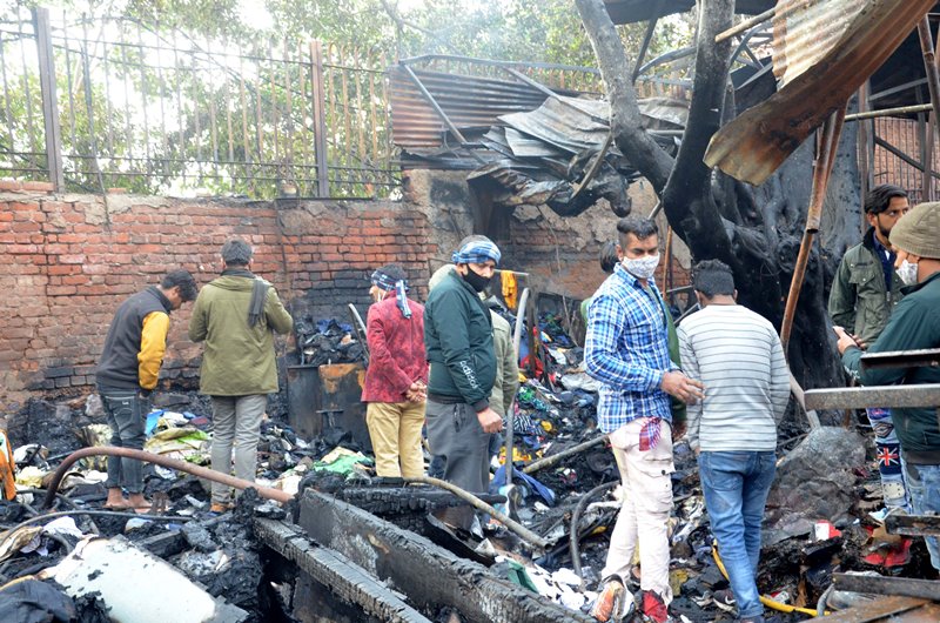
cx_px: 470
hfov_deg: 46.5
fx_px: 1094
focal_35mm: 42
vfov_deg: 31.8
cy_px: 312
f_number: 7.1
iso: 1800
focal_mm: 28
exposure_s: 1/160
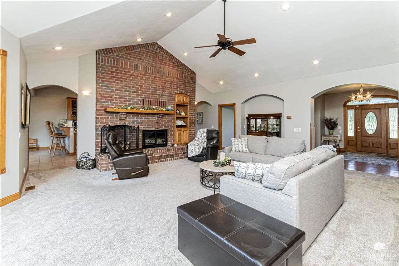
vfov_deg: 77.3
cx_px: 200
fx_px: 166
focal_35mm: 15
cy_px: 133
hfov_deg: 100.4
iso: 3200
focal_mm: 10
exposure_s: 1/60
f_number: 13
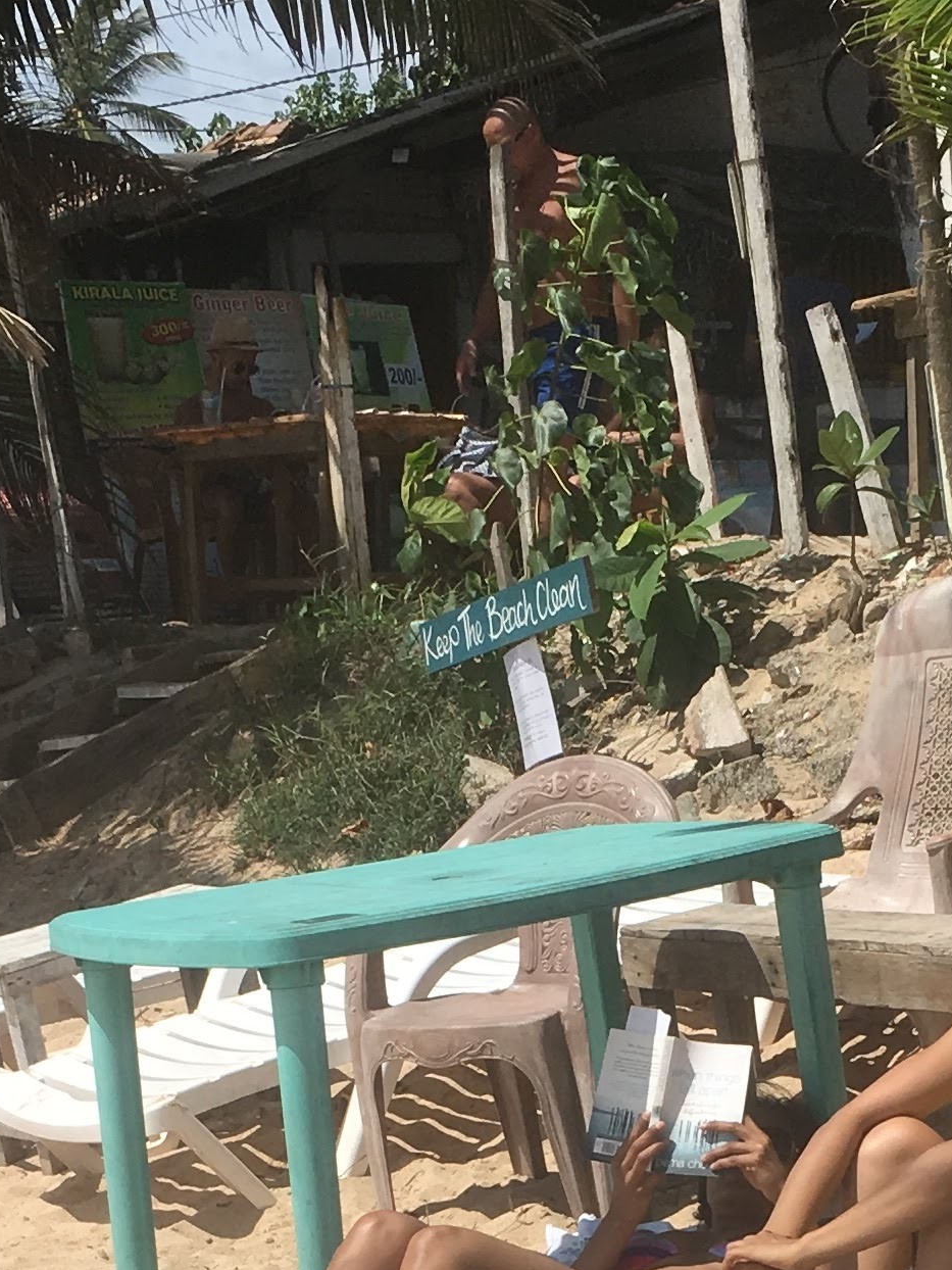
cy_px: 1338
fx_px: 3447
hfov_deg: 15.7
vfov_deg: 20.1
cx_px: 600
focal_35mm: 94
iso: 25
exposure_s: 1/2653
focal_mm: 4.15
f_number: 2.2
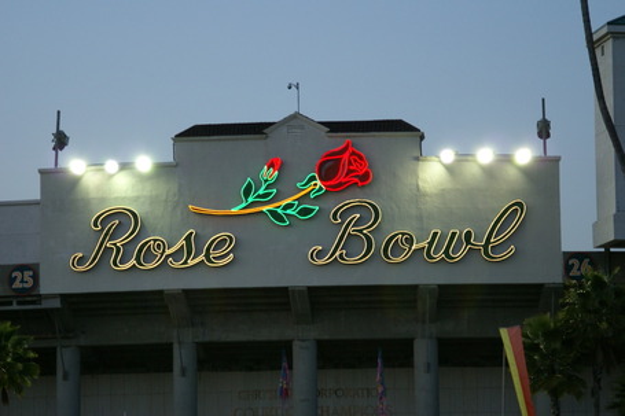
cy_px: 208
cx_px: 312
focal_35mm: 180
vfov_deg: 7.6
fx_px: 3124
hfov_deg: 11.4
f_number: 4
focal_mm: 120
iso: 400
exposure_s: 1/40
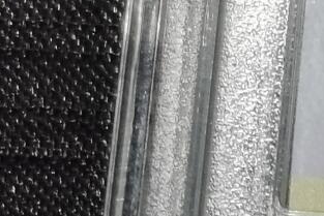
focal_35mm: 329
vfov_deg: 4.1
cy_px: 442
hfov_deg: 6.1
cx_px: 598
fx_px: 2962
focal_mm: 5.58
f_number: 1.8
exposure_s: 1/100
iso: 50
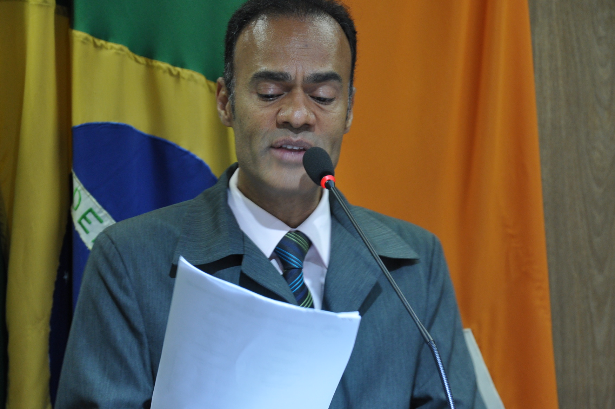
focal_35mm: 193
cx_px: 287
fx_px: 3286
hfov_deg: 10.7
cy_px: 239
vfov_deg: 7.1
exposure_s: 1/25
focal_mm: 105
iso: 640
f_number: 5.6
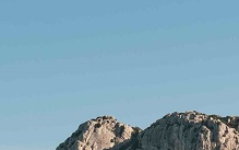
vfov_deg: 4.6
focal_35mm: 279
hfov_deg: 7.4
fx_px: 1818
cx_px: -94
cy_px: 286
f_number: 5
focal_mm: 50
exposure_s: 1/1250
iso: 250
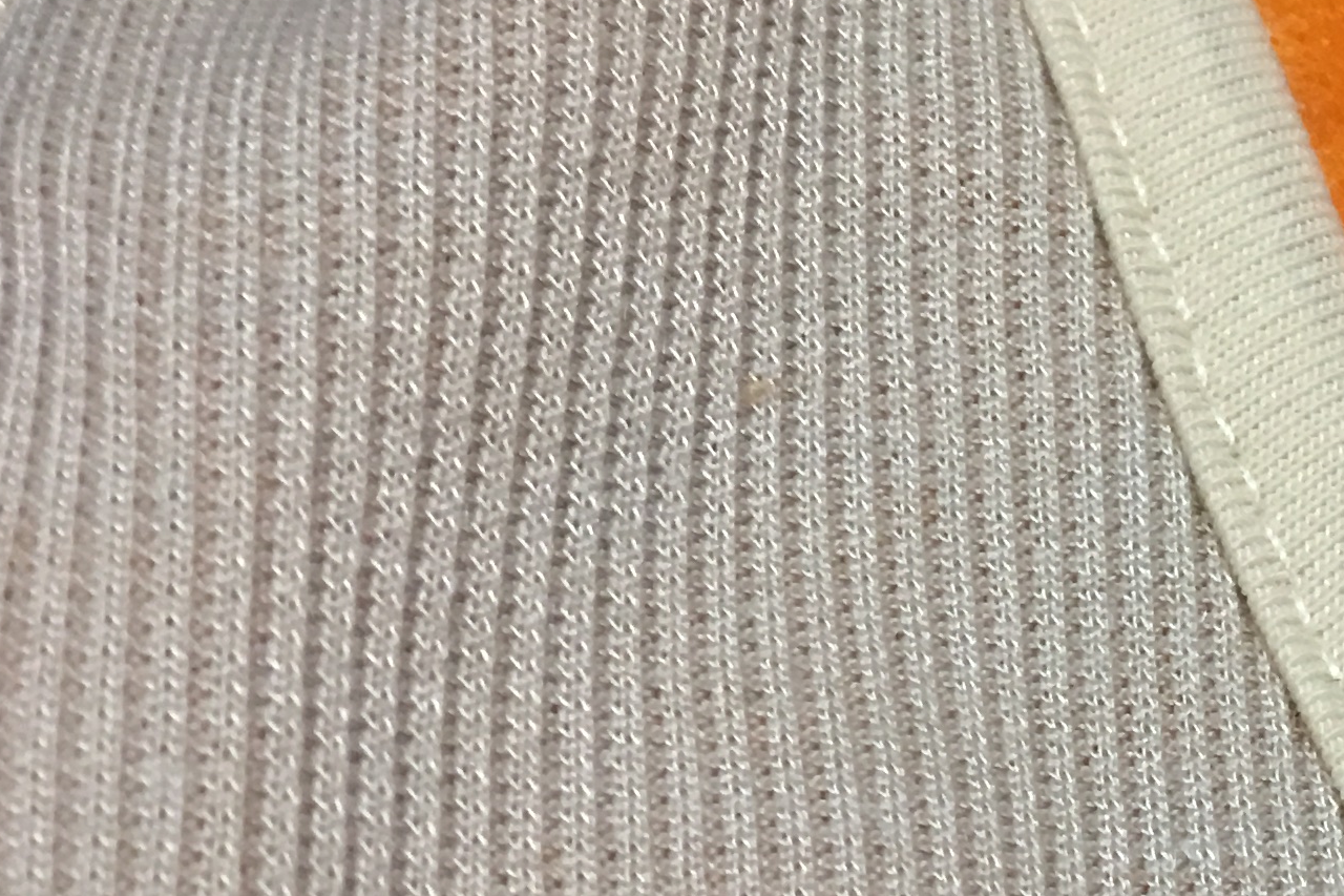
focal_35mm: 95
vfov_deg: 14.4
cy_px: 631
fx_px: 3546
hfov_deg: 19.1
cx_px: 1952
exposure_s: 1/17
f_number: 2.2
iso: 80
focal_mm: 4.15
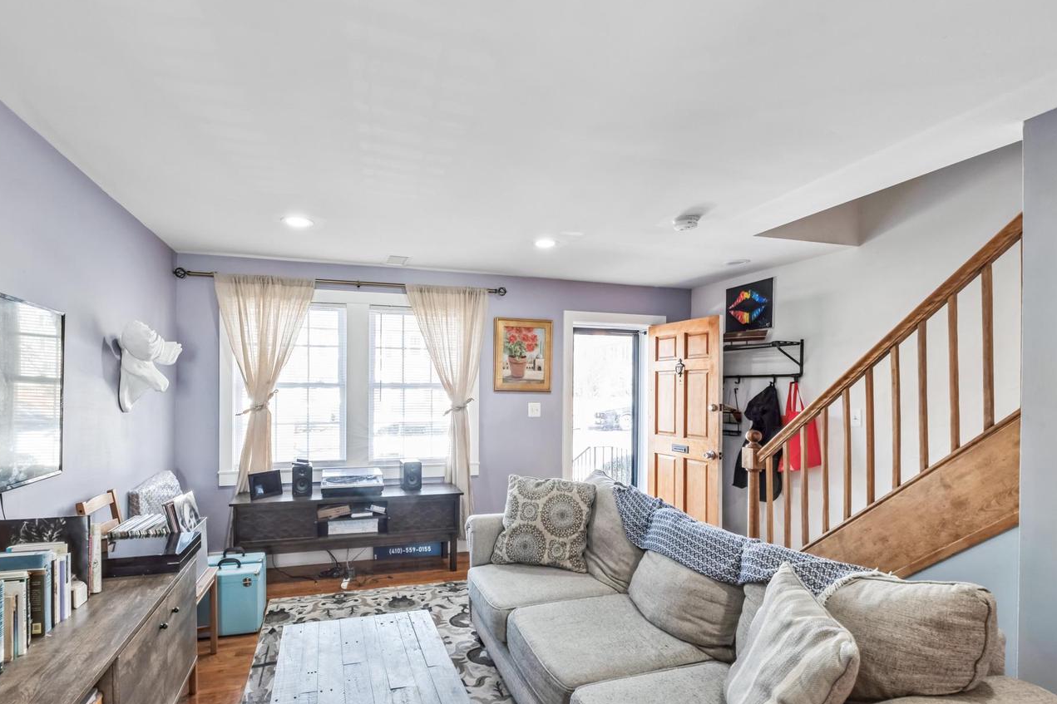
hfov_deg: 93.0
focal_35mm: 17
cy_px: 388
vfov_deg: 70.2
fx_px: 499
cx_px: 480
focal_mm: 10
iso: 125
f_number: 8
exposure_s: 1/5
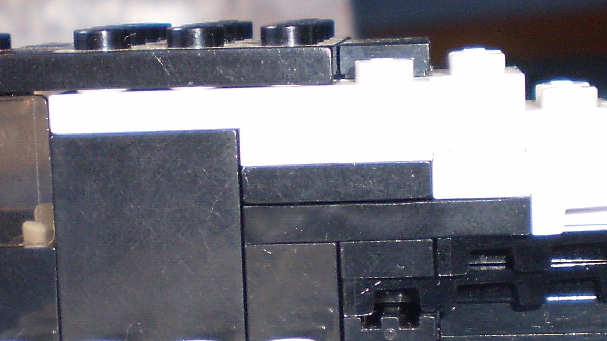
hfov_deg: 19.3
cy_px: 270
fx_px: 1787
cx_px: 270
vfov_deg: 10.9
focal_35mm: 111
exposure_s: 1/30
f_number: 3.1
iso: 125
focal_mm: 6.3
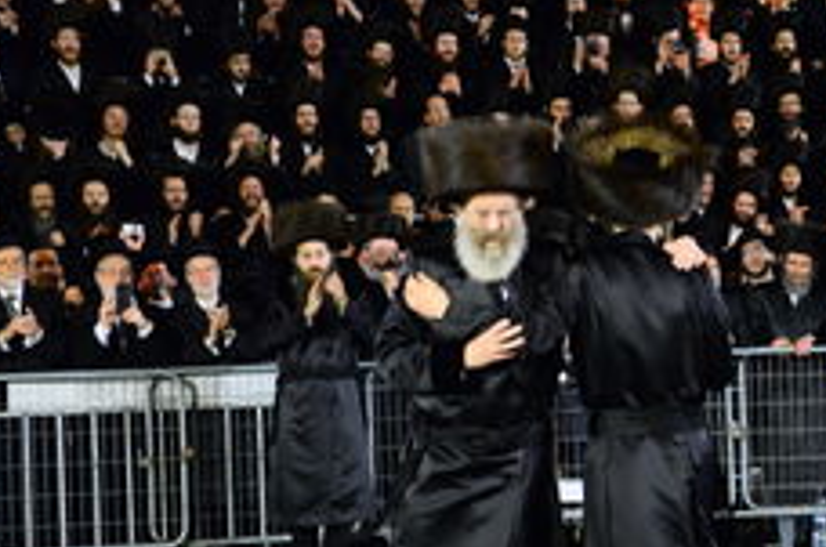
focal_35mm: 109
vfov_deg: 12.5
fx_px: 2496
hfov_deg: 18.7
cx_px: 558
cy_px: 348
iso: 5000
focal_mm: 62
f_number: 5
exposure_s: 1/100
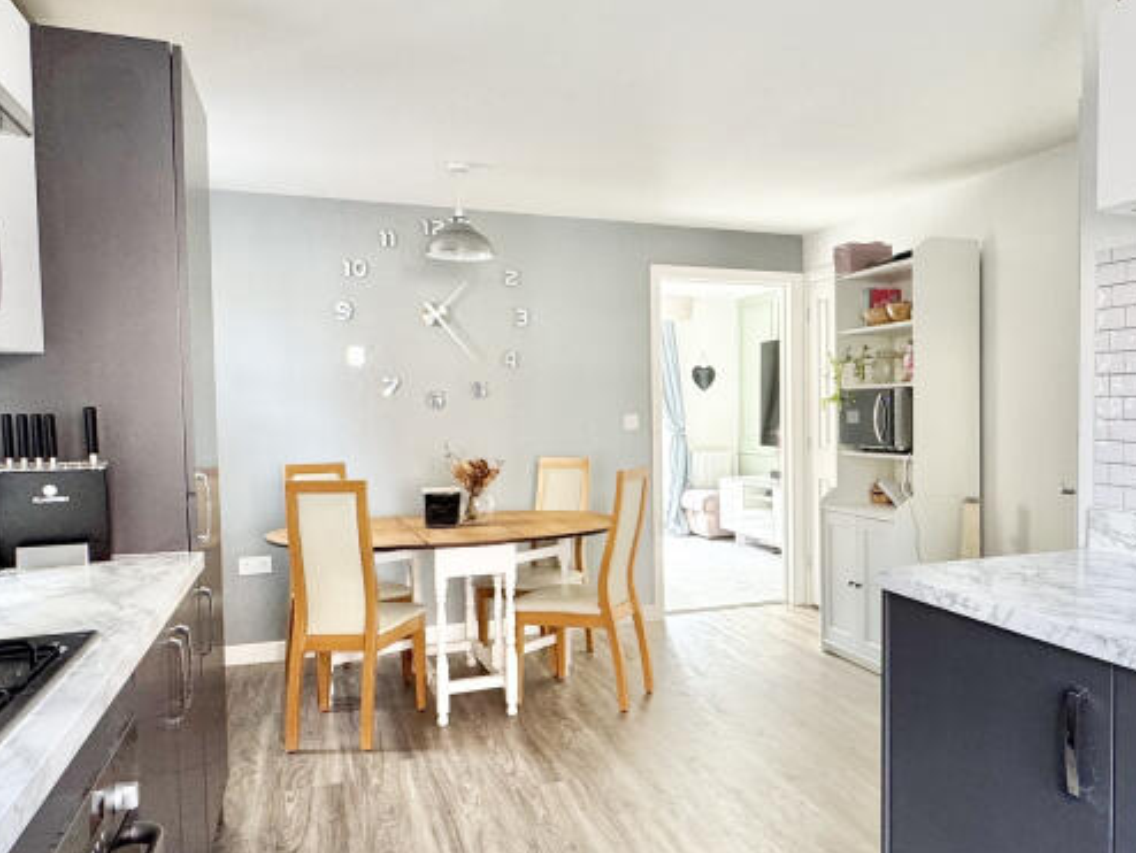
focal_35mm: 29
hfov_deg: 60.4
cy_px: 455
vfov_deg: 48.2
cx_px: 745
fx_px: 952
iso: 160
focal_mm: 2.22
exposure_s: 1/99
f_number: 2.2
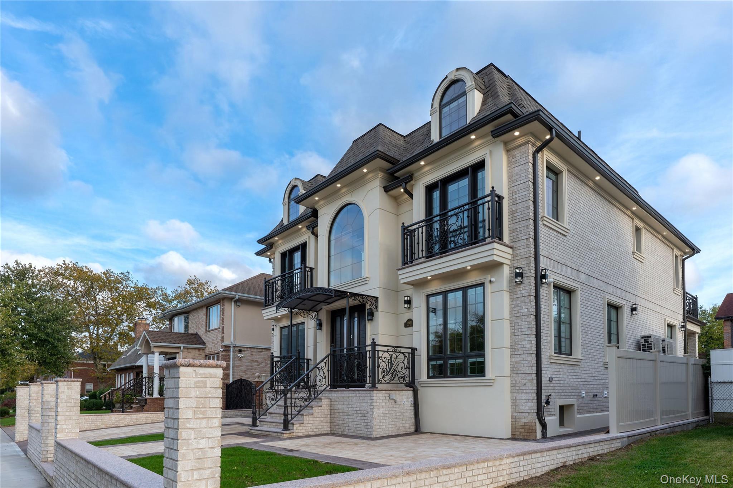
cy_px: 244
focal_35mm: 19
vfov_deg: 64.5
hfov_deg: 86.9
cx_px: 366
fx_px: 387
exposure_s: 1/8000
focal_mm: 19
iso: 800
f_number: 8
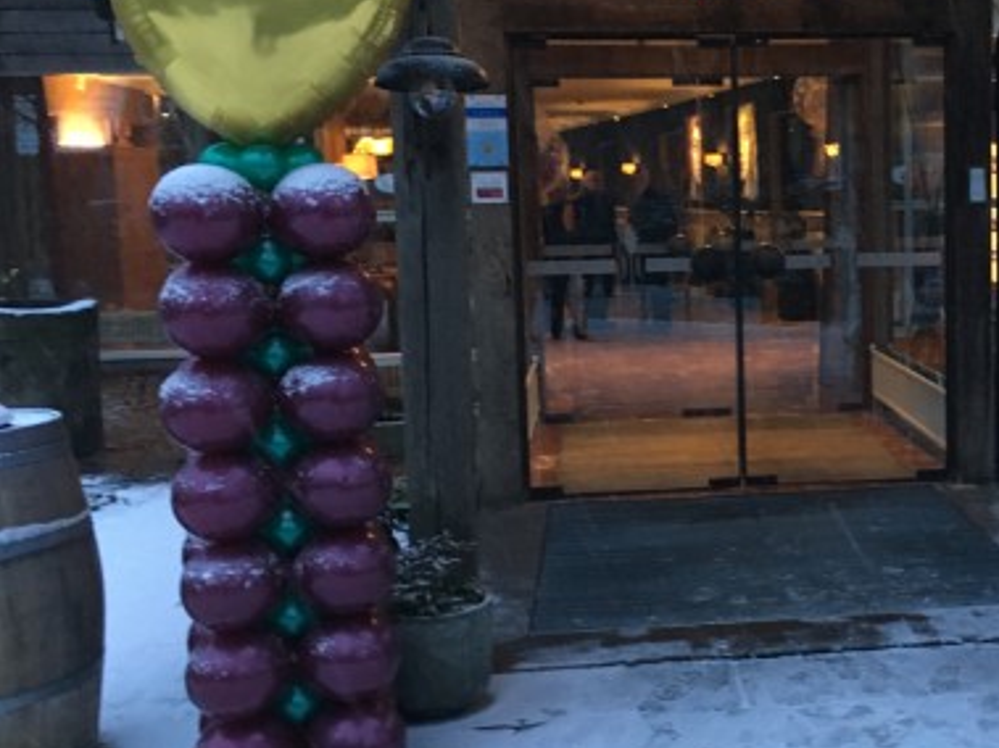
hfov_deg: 37.5
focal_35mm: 49
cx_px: 799
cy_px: 342
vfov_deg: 29.6
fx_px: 1414
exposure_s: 1/20
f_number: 2.2
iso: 200
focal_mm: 4.15
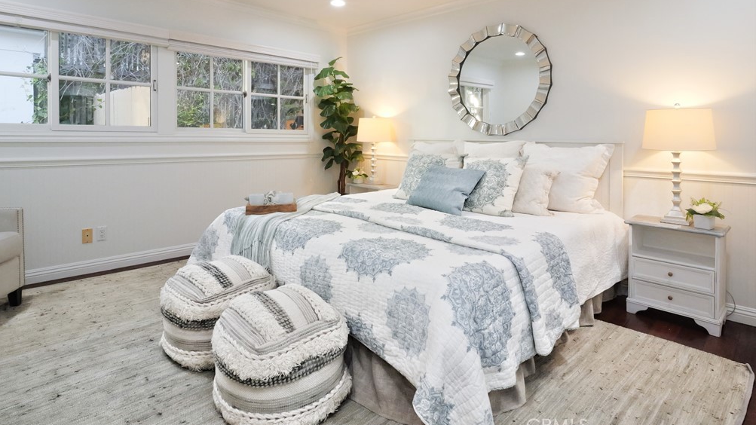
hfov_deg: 86.6
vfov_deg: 54.9
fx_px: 401
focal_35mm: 20
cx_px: 371
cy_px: 147
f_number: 8
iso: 2500
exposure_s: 1/80
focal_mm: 9
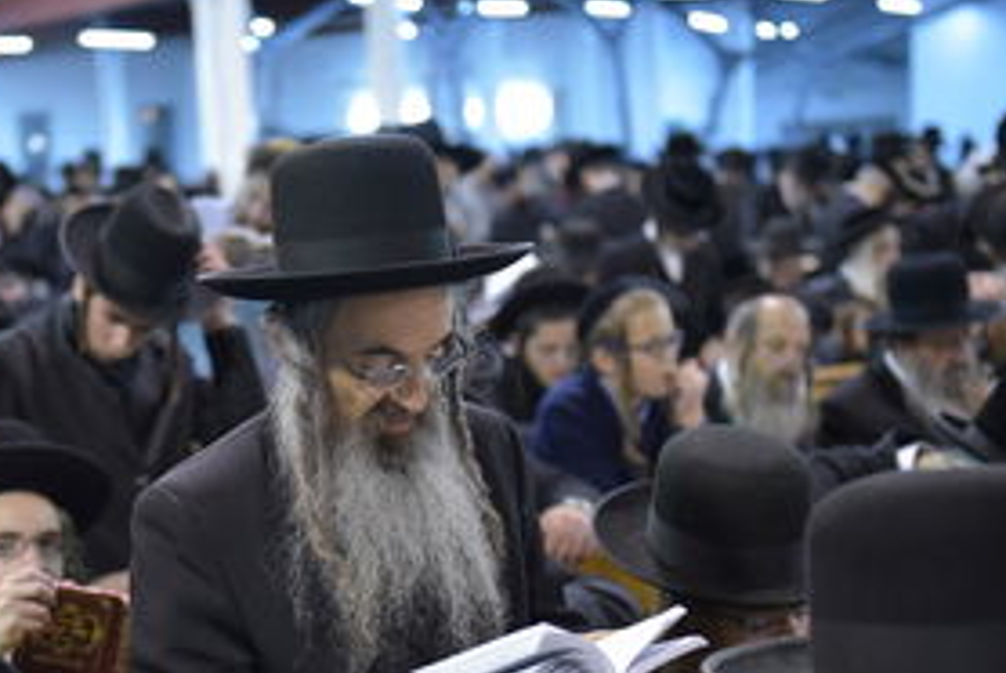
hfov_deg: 29.1
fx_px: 1930
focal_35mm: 69
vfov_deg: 19.7
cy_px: 436
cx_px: 380
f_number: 2.8
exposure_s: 1/125
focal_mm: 48
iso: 4000
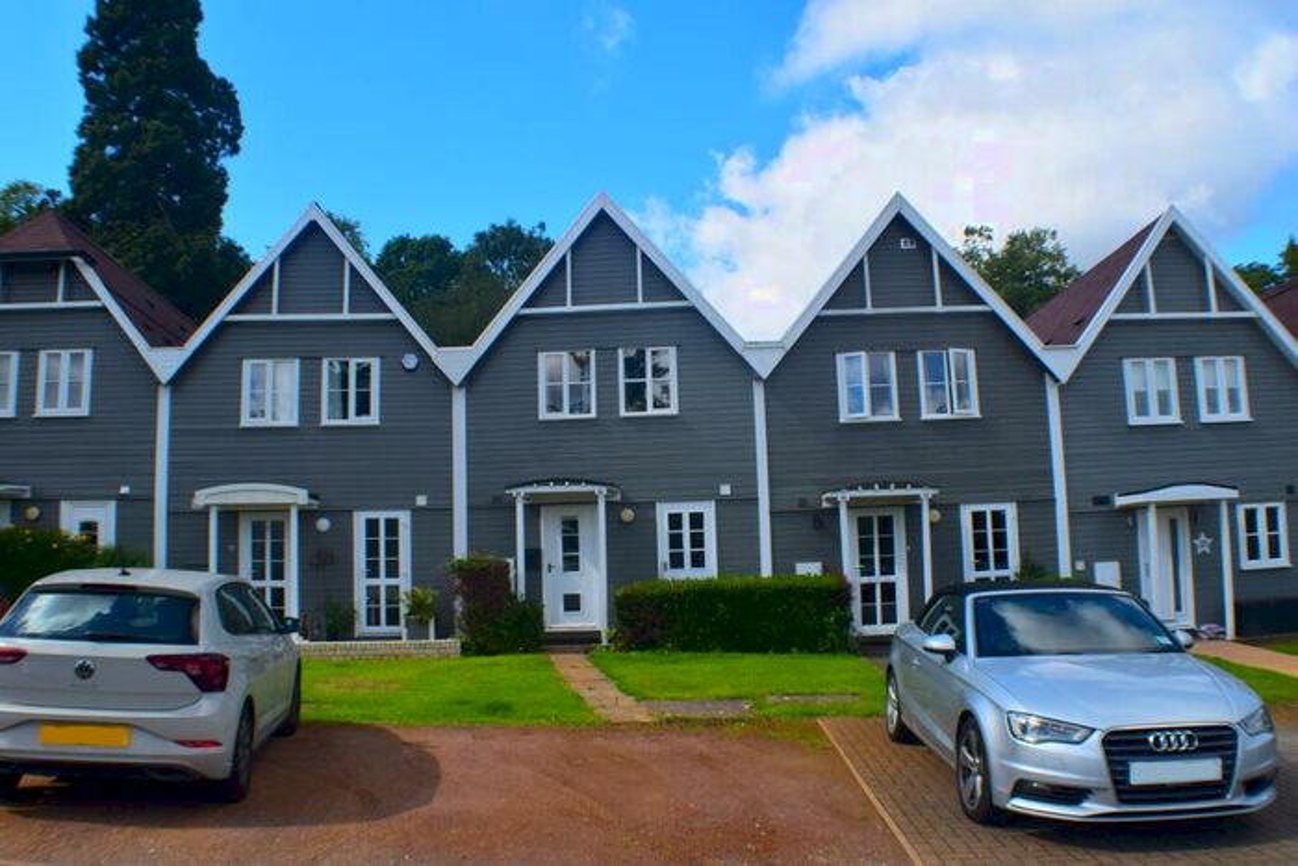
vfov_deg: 38.4
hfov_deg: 55.1
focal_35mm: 34
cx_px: 649
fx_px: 1244
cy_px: 433
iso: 400
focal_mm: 23
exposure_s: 1/400
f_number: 11
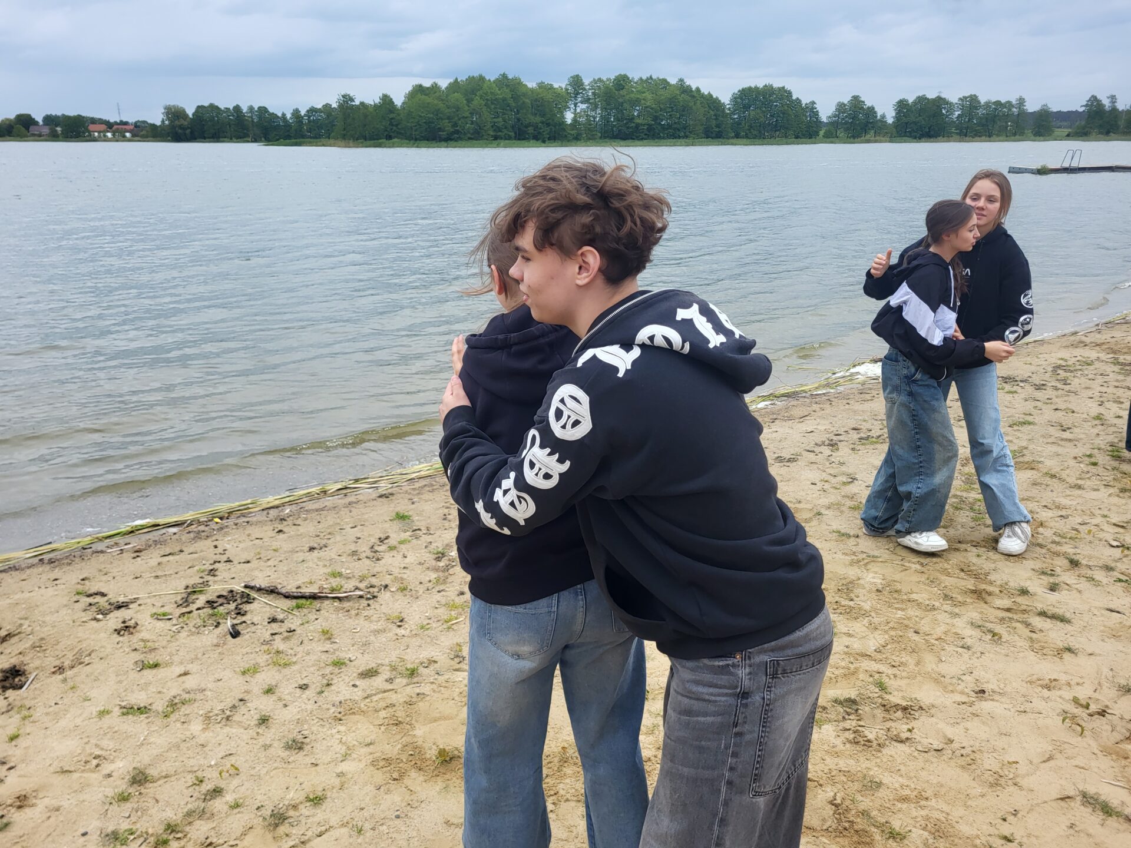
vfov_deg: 53.1
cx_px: 566
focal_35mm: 26
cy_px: 424
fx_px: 849
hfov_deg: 67.3
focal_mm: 5.4
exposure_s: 1/820
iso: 40
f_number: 1.8
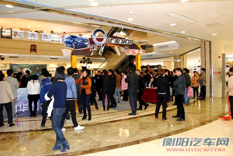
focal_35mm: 27
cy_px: 78
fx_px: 175
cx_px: 116
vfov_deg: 48.1
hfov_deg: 67.3
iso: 1600
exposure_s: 1/100
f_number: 5.6
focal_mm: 18
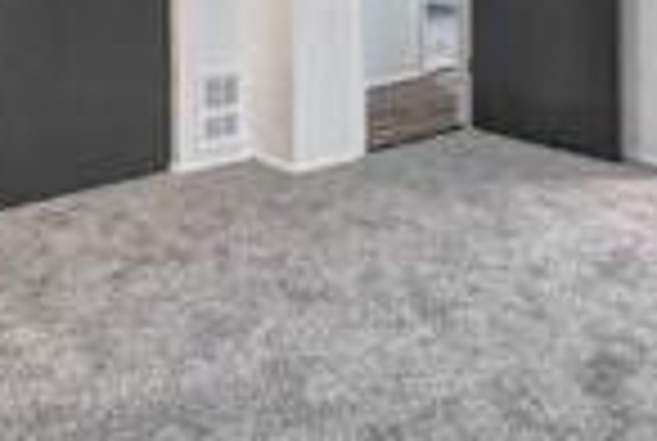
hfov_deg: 47.0
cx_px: 256
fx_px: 750
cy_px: -74
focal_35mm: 41
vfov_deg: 28.8
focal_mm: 10
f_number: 11
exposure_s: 1/2
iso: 3200
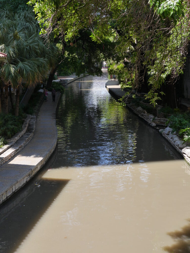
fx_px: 366
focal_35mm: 50
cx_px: 95
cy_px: 126
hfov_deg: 29.1
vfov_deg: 38.2
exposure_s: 1/640
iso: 200
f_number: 3.5
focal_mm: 25
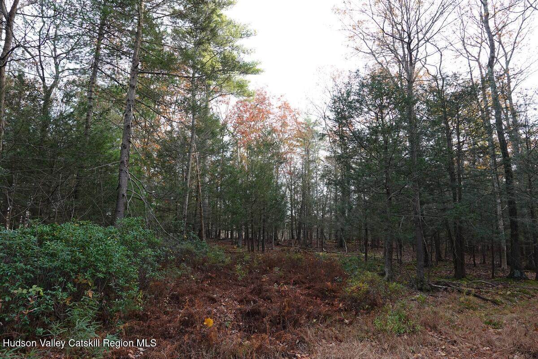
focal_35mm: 24
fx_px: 359
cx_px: 269
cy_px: 180
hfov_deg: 73.7
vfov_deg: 53.1
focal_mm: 8.8
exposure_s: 1/200
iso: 100
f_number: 2.4
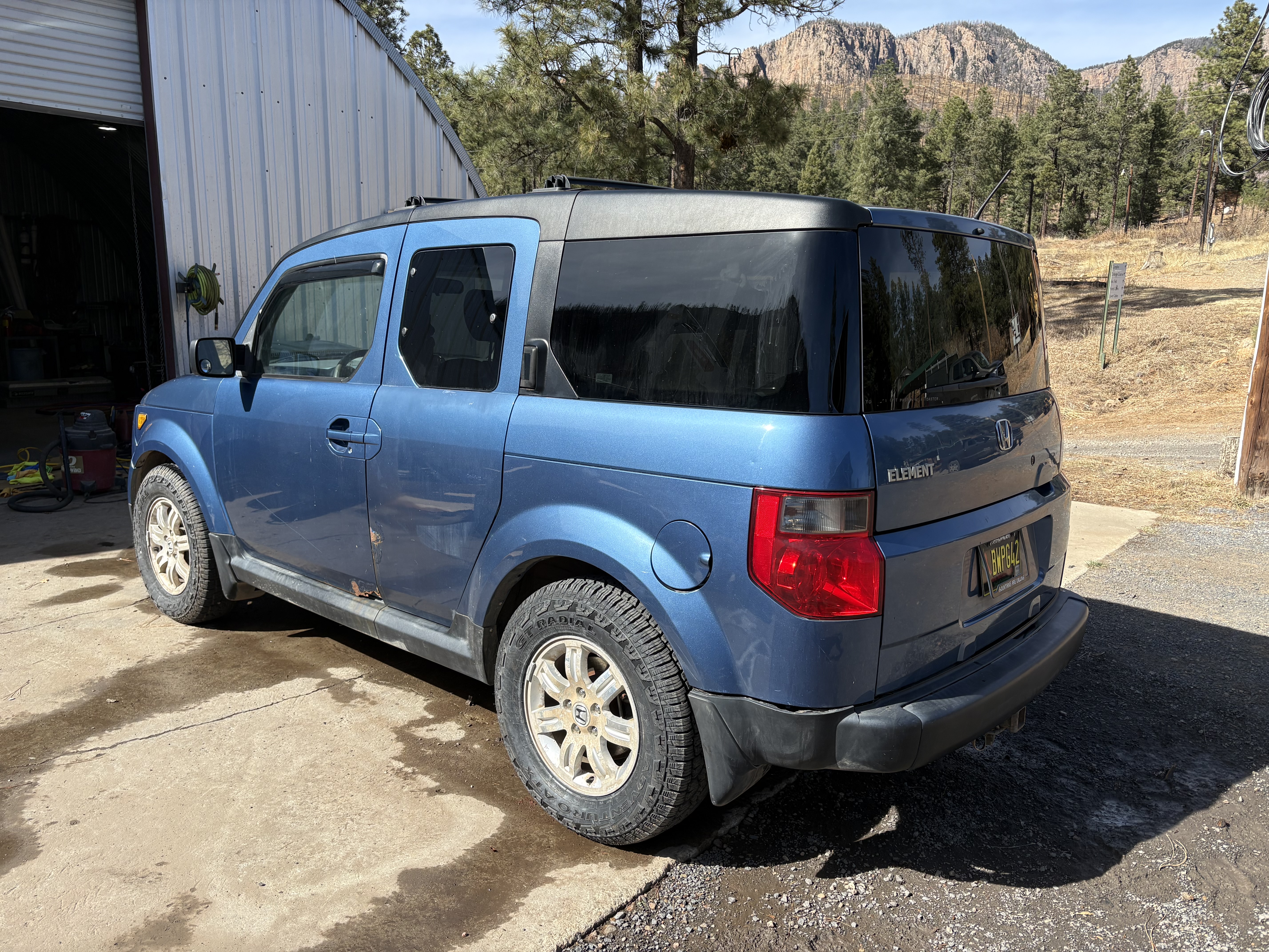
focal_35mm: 26
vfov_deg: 53.1
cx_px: 634
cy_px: 476
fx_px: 953
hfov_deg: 67.3
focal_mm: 5.96
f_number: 1.6
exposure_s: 1/1848
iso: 50
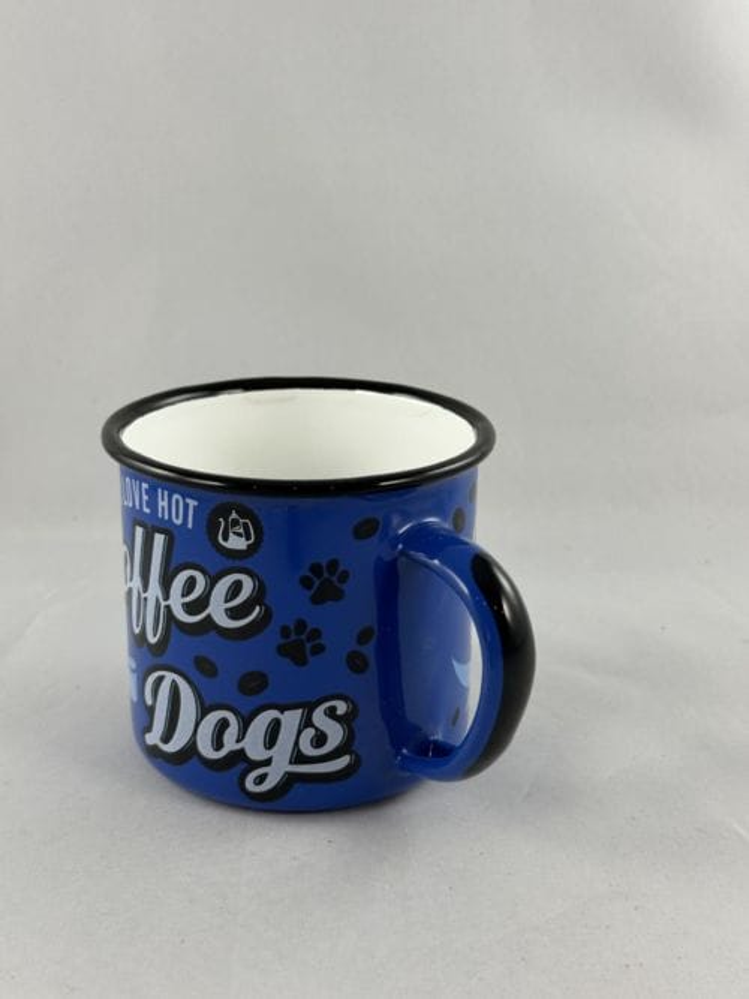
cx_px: 374
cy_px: 500
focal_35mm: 48
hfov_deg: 30.3
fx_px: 1385
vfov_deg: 39.7
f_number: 1.78
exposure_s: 1/100
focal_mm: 6.86
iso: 50
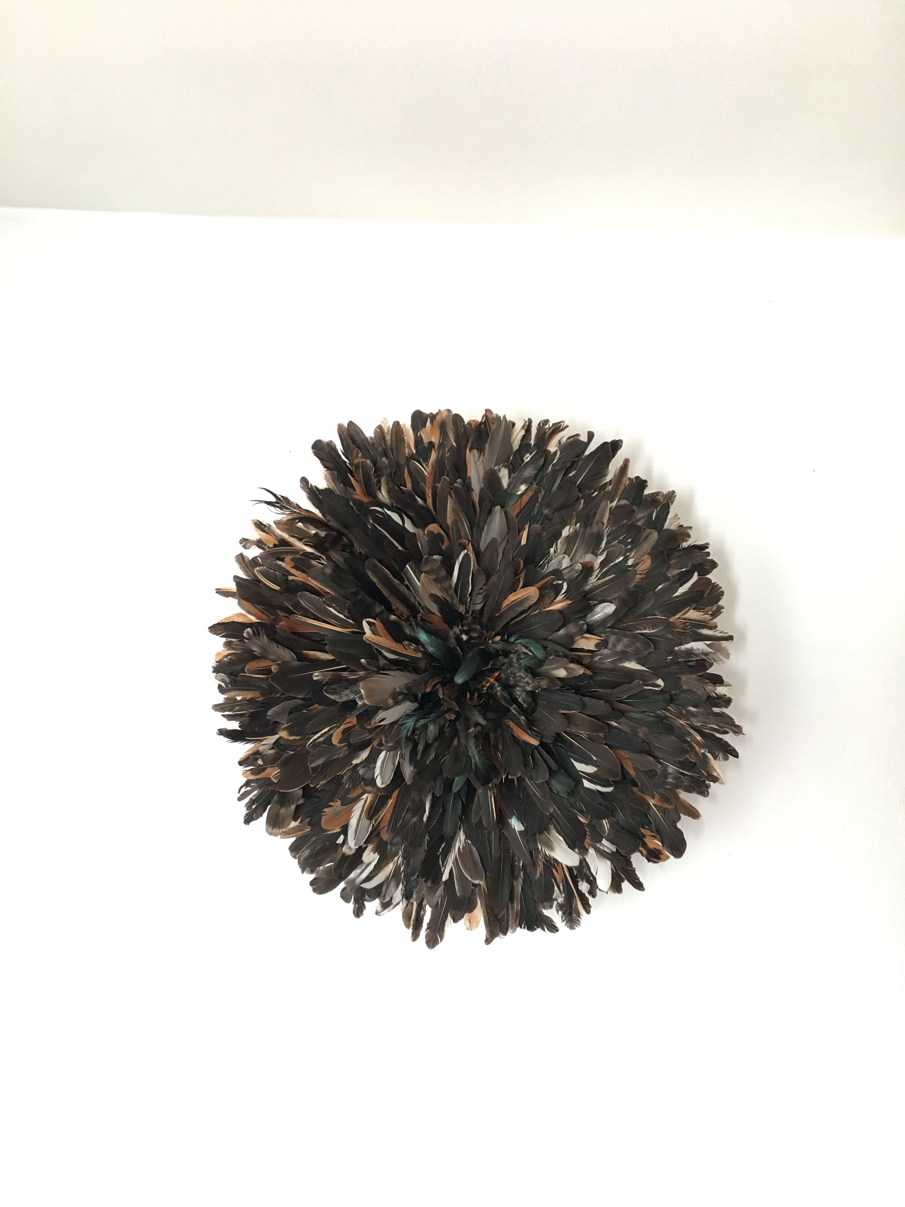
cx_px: 452
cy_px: 604
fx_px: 1011
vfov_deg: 61.7
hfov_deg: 48.2
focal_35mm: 29
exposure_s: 1/17
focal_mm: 4.15
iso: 64
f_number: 2.2
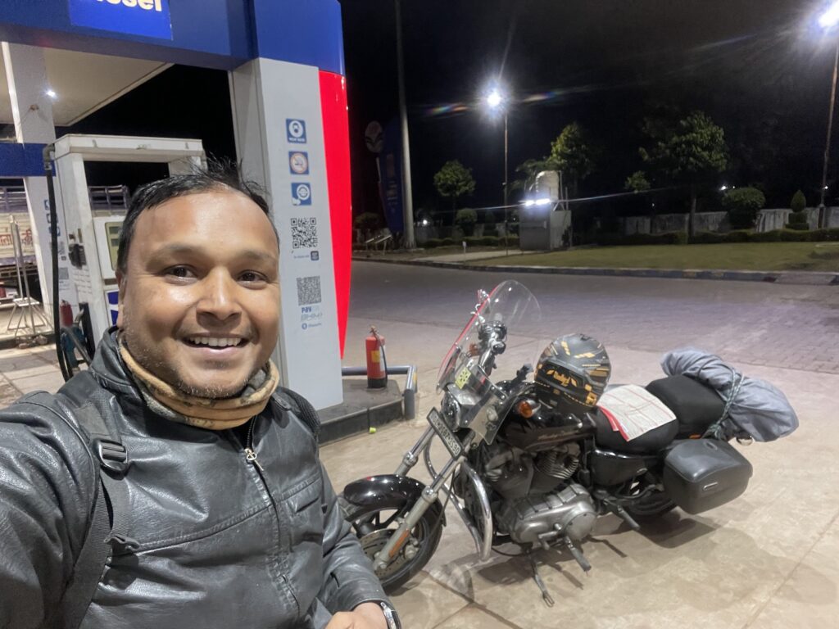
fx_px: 557
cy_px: 314
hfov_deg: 73.9
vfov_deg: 58.9
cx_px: 420
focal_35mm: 23
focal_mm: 2.71
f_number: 2.2
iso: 400
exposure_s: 1/26
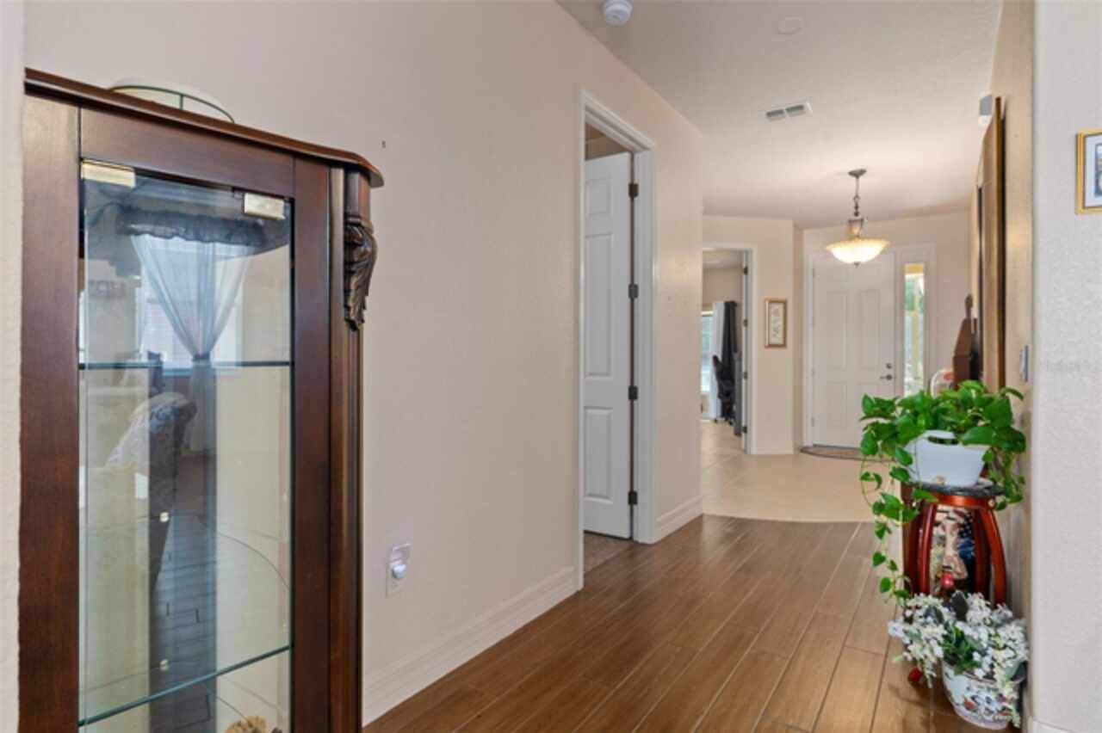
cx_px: 551
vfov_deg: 70.4
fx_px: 520
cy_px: 366
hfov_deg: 93.3
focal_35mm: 17
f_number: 8
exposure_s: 1.6
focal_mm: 17
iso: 320
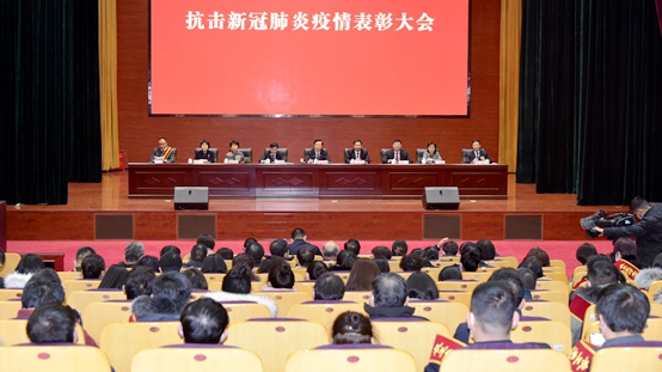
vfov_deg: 23.9
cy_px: 142
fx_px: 877
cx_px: 306
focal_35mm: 50
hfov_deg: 41.3
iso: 1250
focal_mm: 44
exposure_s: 1/60
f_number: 4
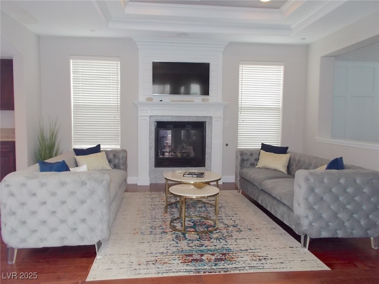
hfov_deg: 67.3
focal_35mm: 26
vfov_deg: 53.1
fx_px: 285
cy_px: 142
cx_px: 190
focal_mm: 4.6
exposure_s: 1/25
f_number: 3.2
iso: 200
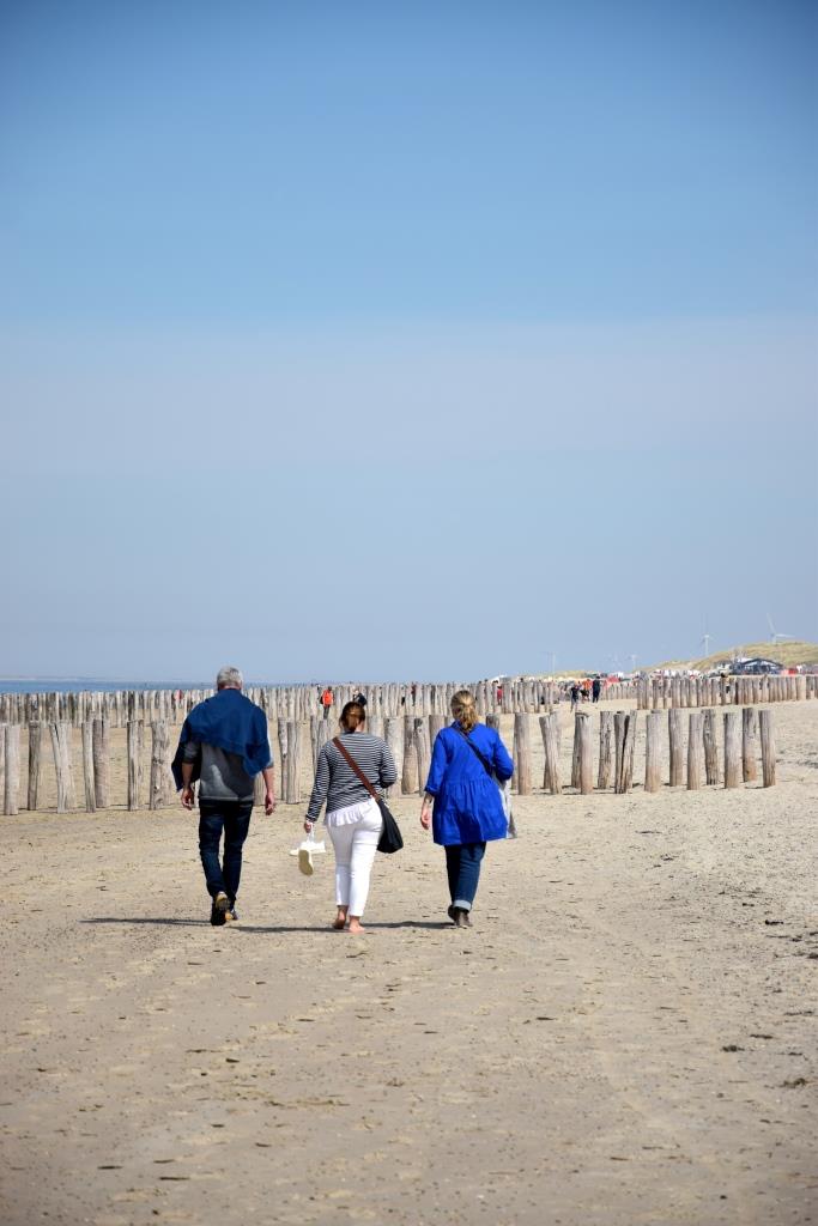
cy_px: 613
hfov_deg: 8.7
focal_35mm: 158
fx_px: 5366
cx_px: 409
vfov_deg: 13.0
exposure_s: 1/640
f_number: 6.3
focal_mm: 105
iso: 100
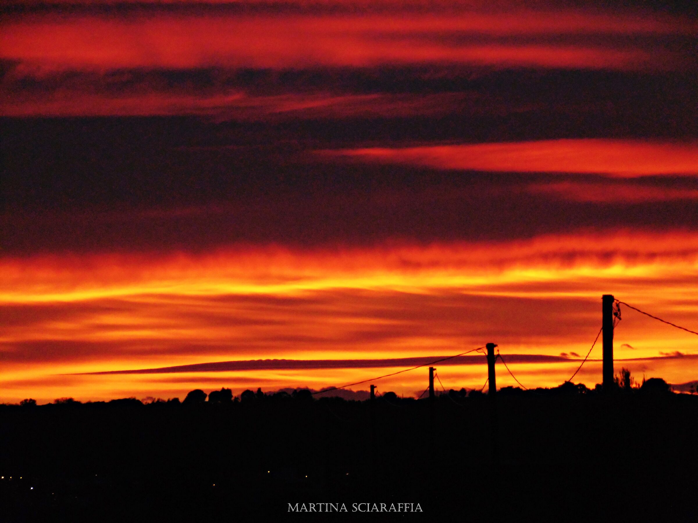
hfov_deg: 6.1
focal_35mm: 323
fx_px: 6513
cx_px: 349
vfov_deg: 4.6
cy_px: 262
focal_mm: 59.5
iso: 400
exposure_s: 1/60
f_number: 5.8
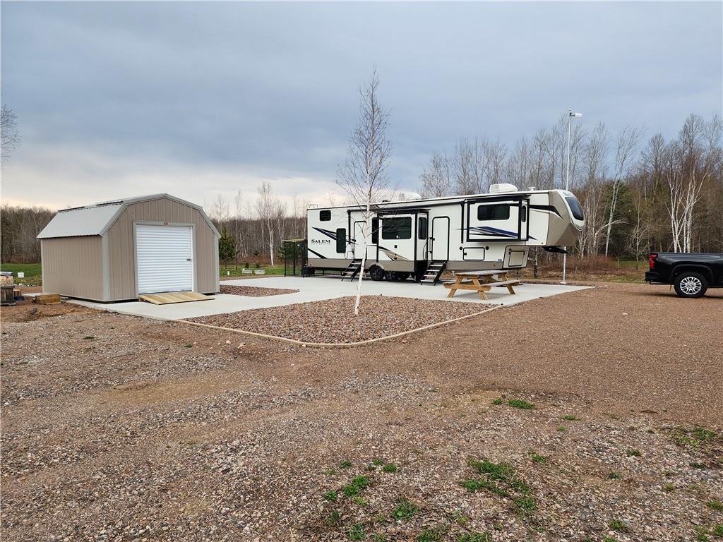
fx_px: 480
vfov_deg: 58.9
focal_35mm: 23
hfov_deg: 73.9
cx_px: 362
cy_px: 271
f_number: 1.8
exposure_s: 1/180
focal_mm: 6.4
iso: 40
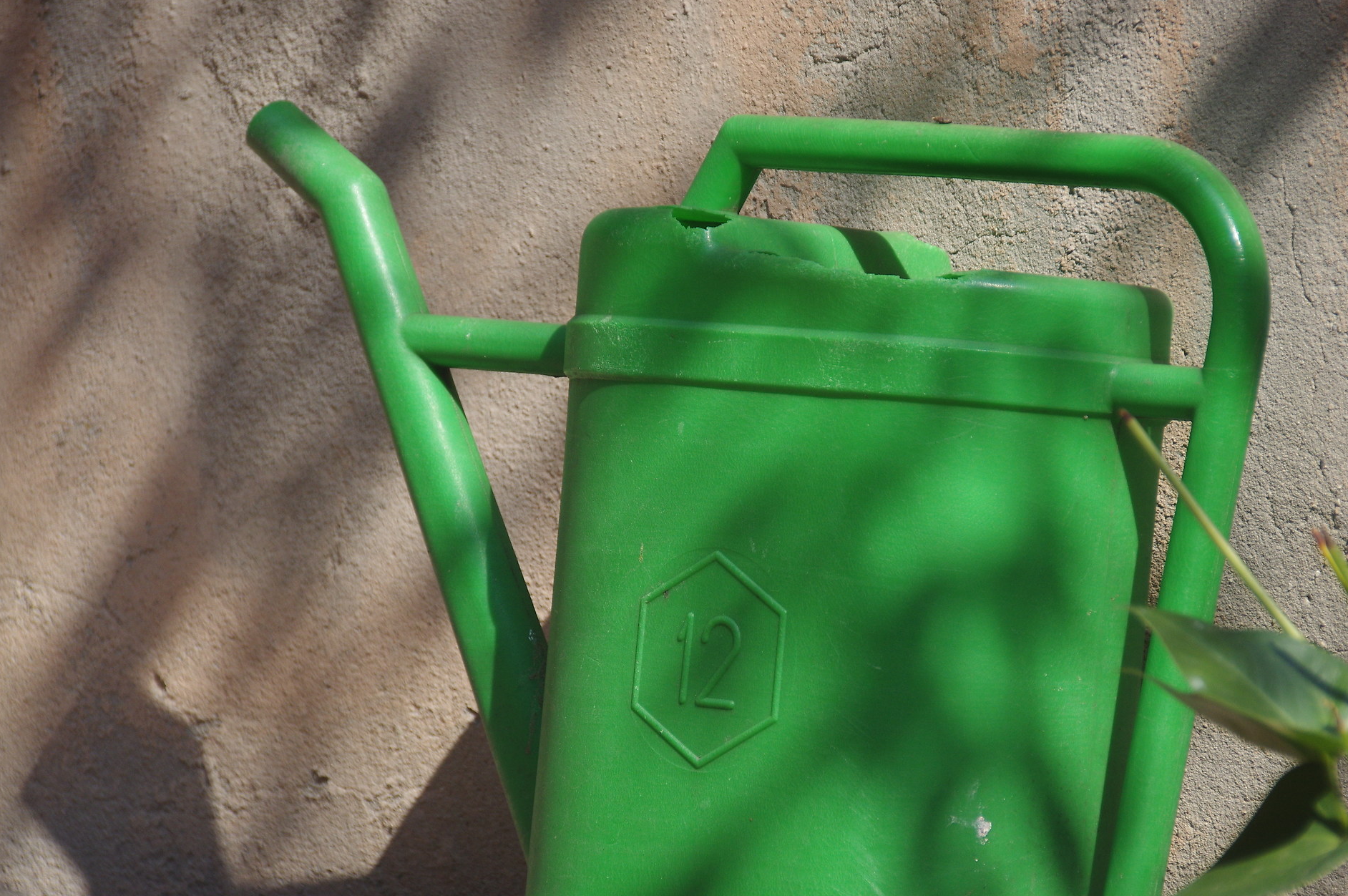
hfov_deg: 5.7
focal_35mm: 363
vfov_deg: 3.8
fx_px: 13578
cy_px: 562
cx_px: 788
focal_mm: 190
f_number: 6.3
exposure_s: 1/250
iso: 400
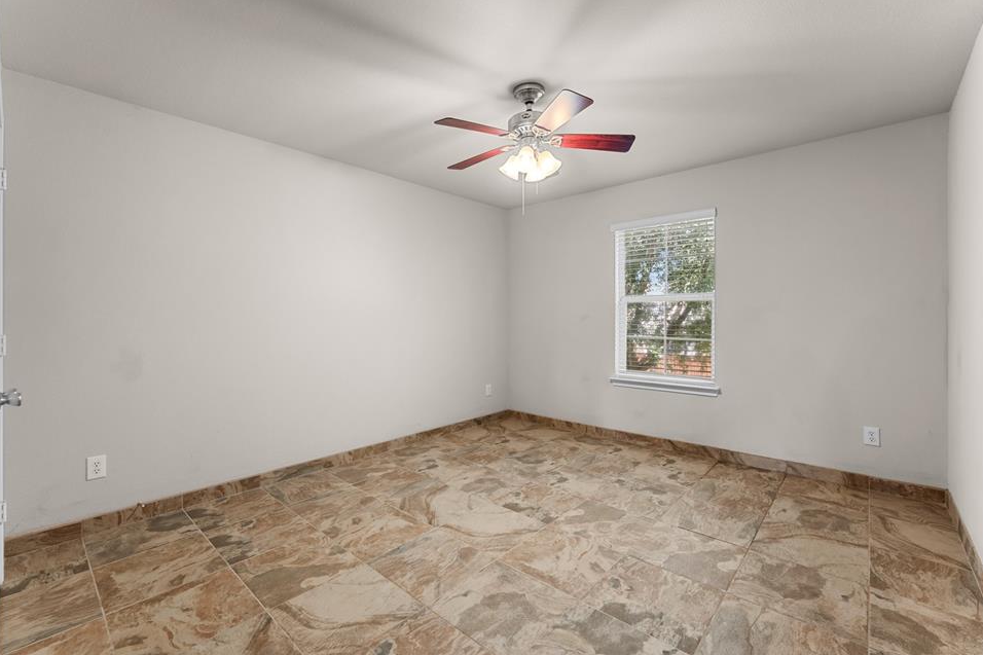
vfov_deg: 77.3
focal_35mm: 15
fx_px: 409
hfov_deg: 100.4
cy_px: 315
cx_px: 488
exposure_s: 1/3
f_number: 9
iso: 640
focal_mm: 14
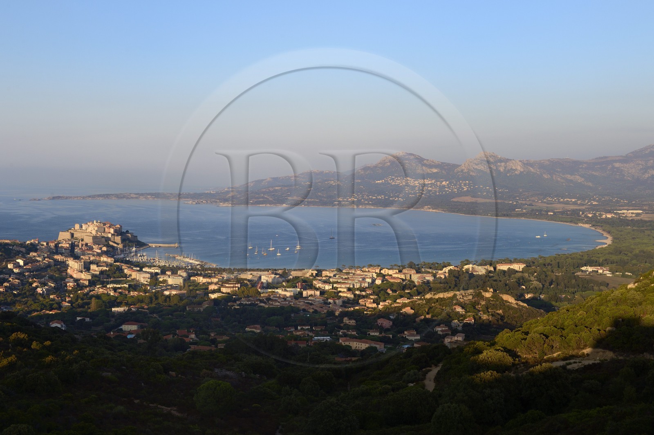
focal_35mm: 42
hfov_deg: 46.4
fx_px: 762
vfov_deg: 31.8
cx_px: 327
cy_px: 218
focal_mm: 42
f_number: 10
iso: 200
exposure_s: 1/250
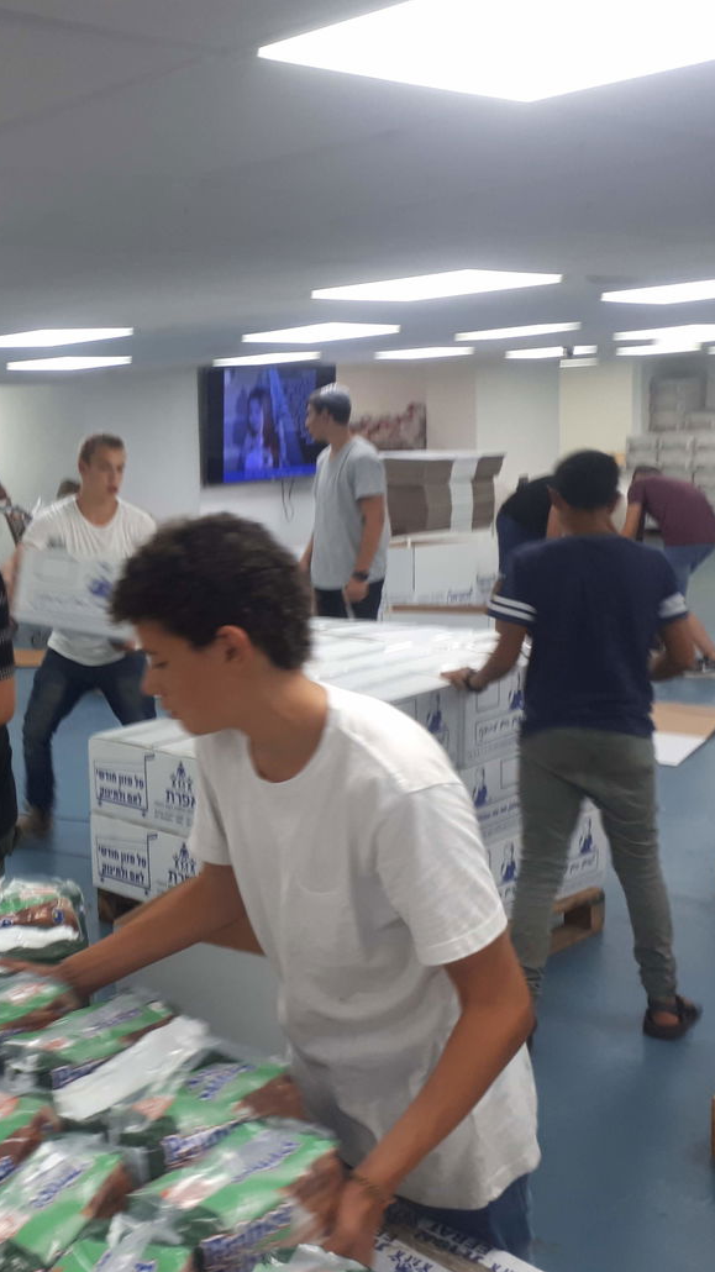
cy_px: 647
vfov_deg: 50.5
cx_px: -31
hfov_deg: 27.6
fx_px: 1349
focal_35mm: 40
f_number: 1.9
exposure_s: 1/33
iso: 80
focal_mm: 3.6
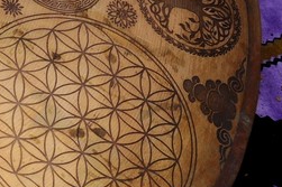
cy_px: 18
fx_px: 1346
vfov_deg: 7.9
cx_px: -333
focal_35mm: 172
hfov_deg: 10.7
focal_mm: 24
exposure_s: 1/100
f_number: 8
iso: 200
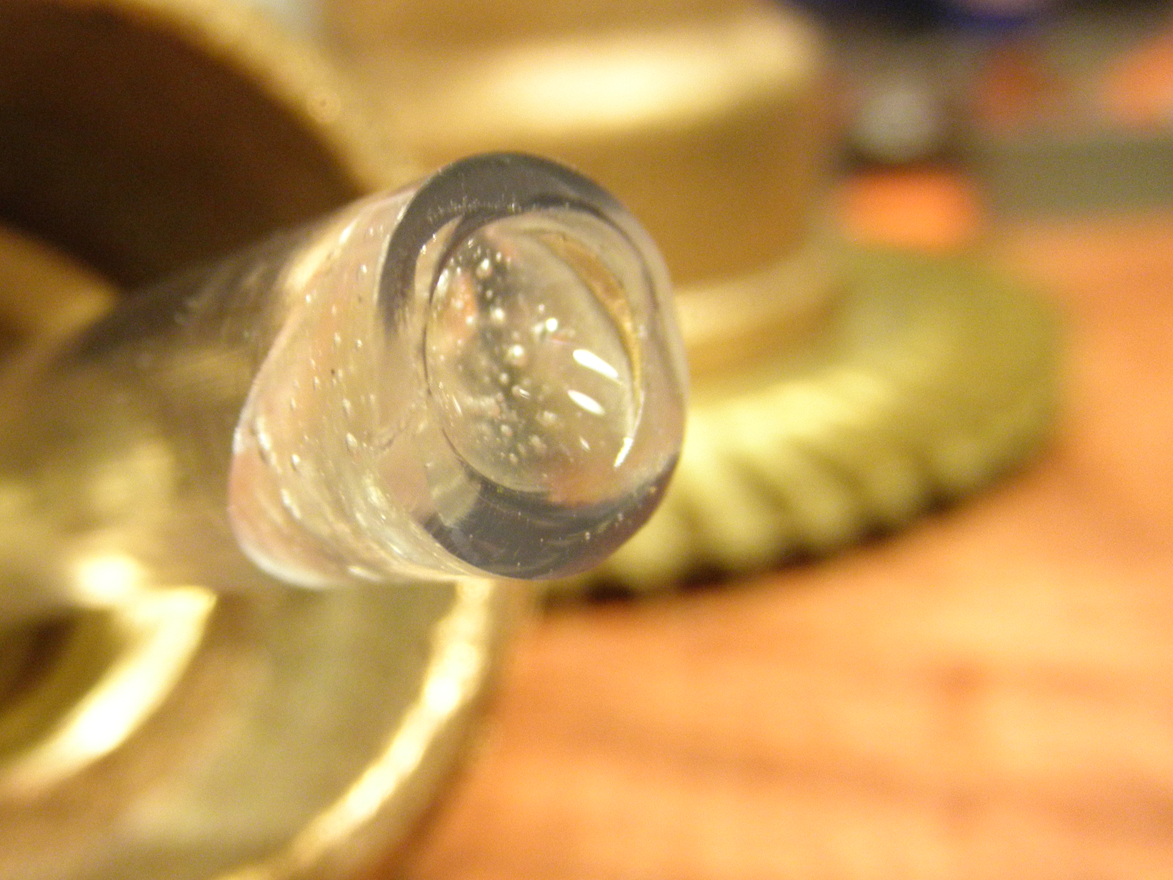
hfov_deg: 43.4
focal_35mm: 43
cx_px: 425
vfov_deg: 33.6
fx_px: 1457
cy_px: 402
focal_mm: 5
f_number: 3
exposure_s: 1/4
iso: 250
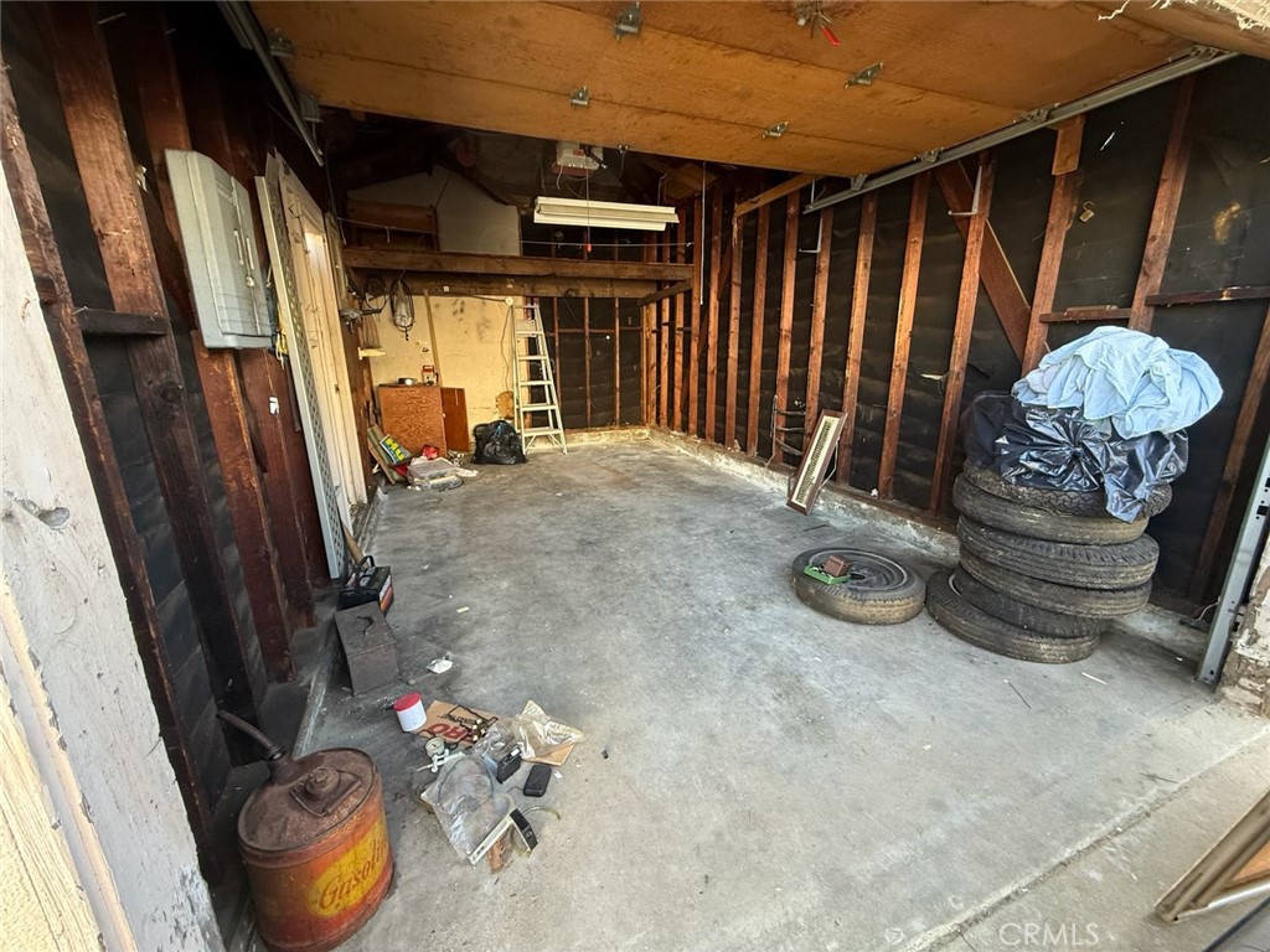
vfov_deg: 85.7
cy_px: 476
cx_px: 635
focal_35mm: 14
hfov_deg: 102.1
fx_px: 514
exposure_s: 1/99
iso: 250
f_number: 2.2
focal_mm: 2.22
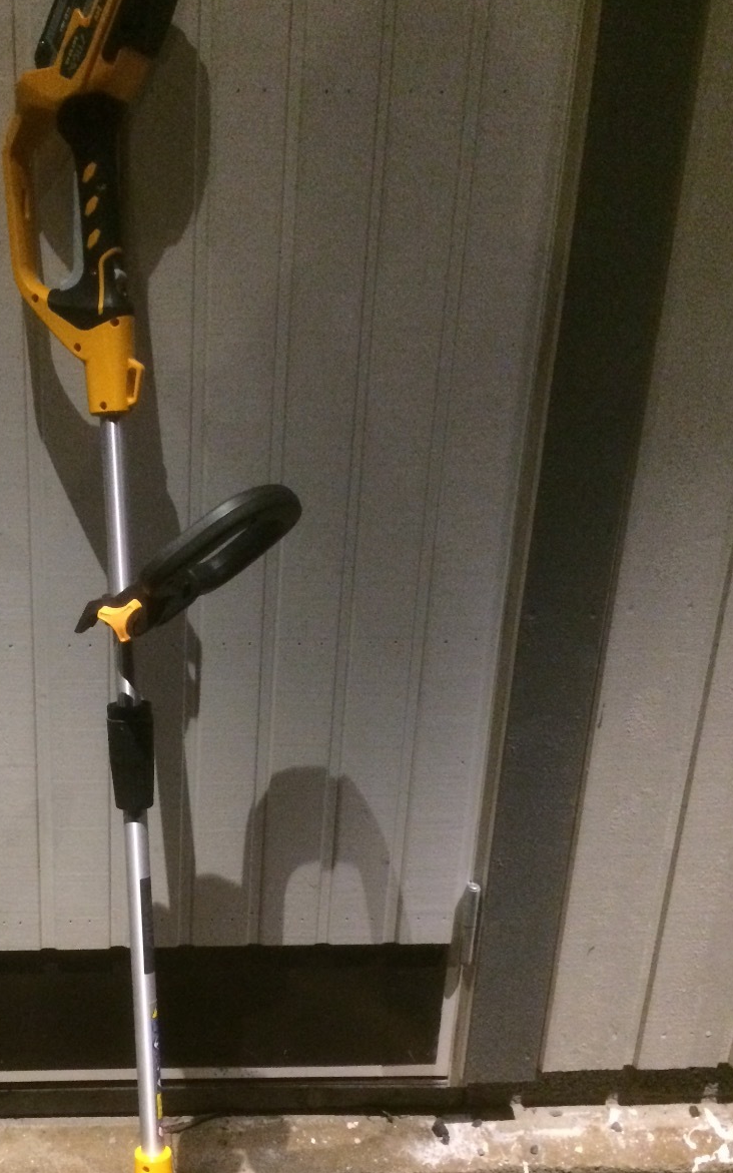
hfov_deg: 29.8
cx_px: 145
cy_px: 726
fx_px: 1342
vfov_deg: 46.8
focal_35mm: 42
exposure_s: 1/17
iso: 500
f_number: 2.2
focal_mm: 4.15
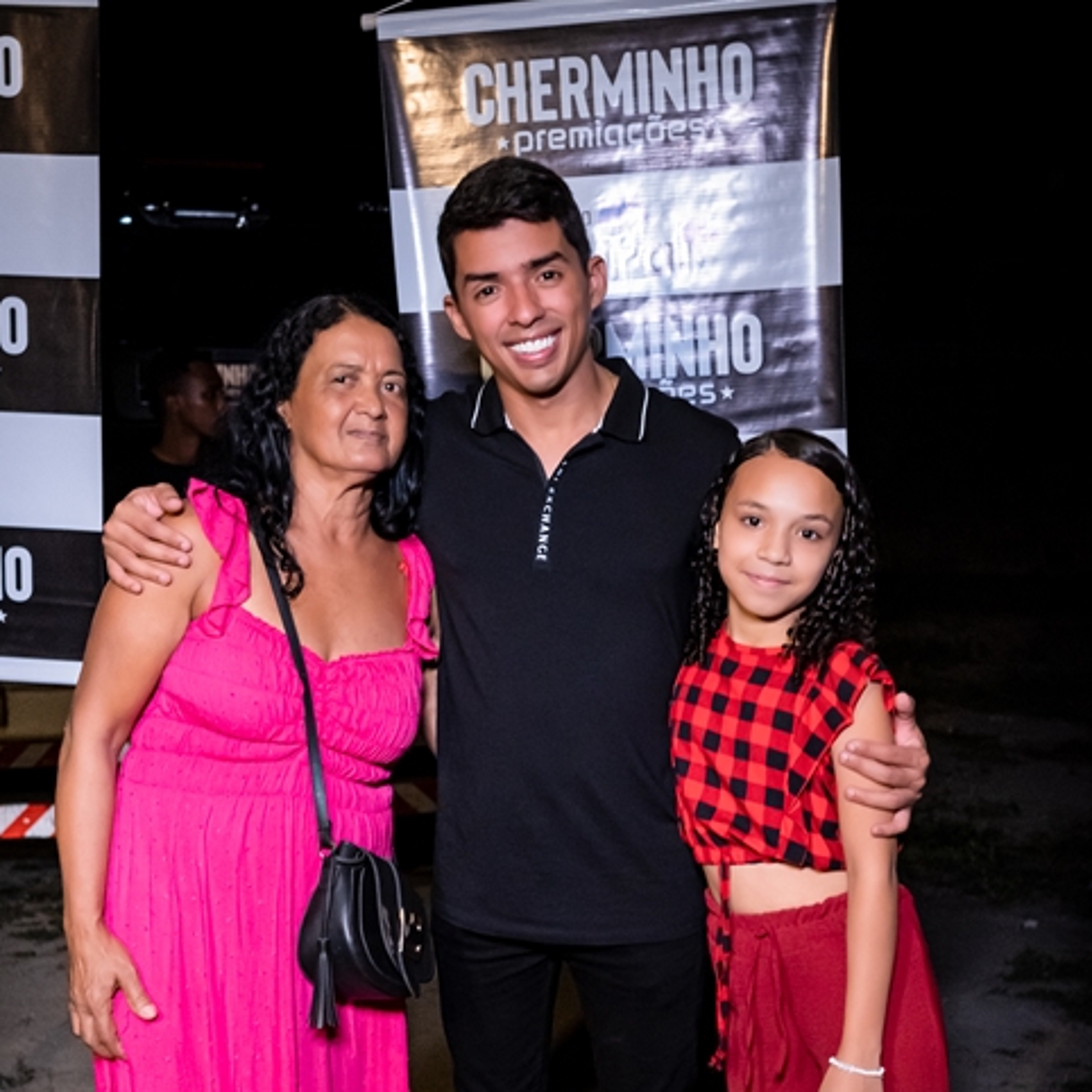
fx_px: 1677
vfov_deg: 35.4
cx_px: 541
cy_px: 794
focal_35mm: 47
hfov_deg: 36.1
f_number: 2.8
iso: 2000
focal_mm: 24
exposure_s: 1/320
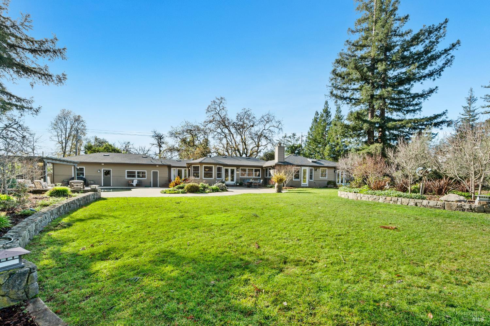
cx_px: 245
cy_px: 163
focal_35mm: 14
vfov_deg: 81.1
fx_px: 190
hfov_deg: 104.3
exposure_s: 1/80
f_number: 9
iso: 200
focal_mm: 14
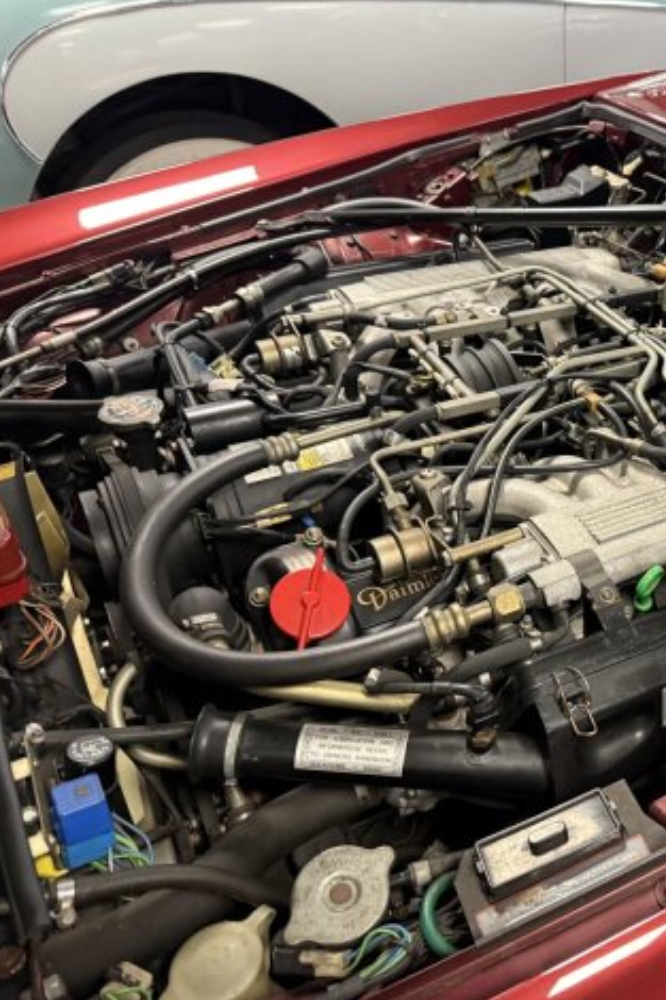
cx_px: 666
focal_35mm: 34
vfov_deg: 55.8
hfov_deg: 35.2
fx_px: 944
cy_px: 494
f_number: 1.78
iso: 500
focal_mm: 6.76
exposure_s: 1/50
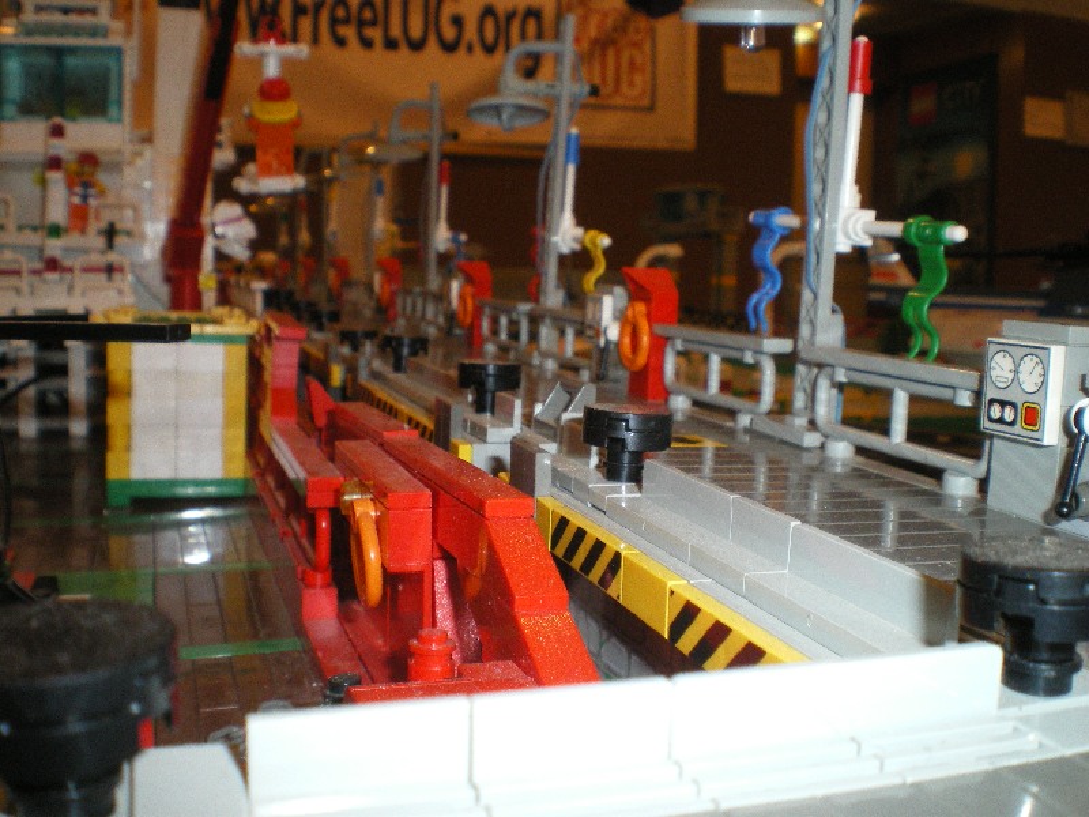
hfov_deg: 51.4
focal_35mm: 36
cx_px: 544
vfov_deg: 39.7
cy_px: 408
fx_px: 1133
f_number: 4.6
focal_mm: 6.3
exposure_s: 1/50
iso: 320
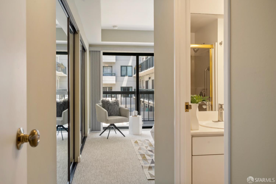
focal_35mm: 29
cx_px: 138
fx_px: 222
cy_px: 92
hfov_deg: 63.7
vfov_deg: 45.0
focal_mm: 29
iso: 250
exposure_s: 1/5
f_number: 9
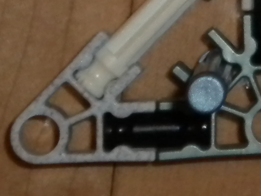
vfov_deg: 4.5
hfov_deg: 5.9
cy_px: -213
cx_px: 451
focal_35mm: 328
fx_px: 2473
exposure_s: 1/60
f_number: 4.6
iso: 400
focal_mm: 12.3
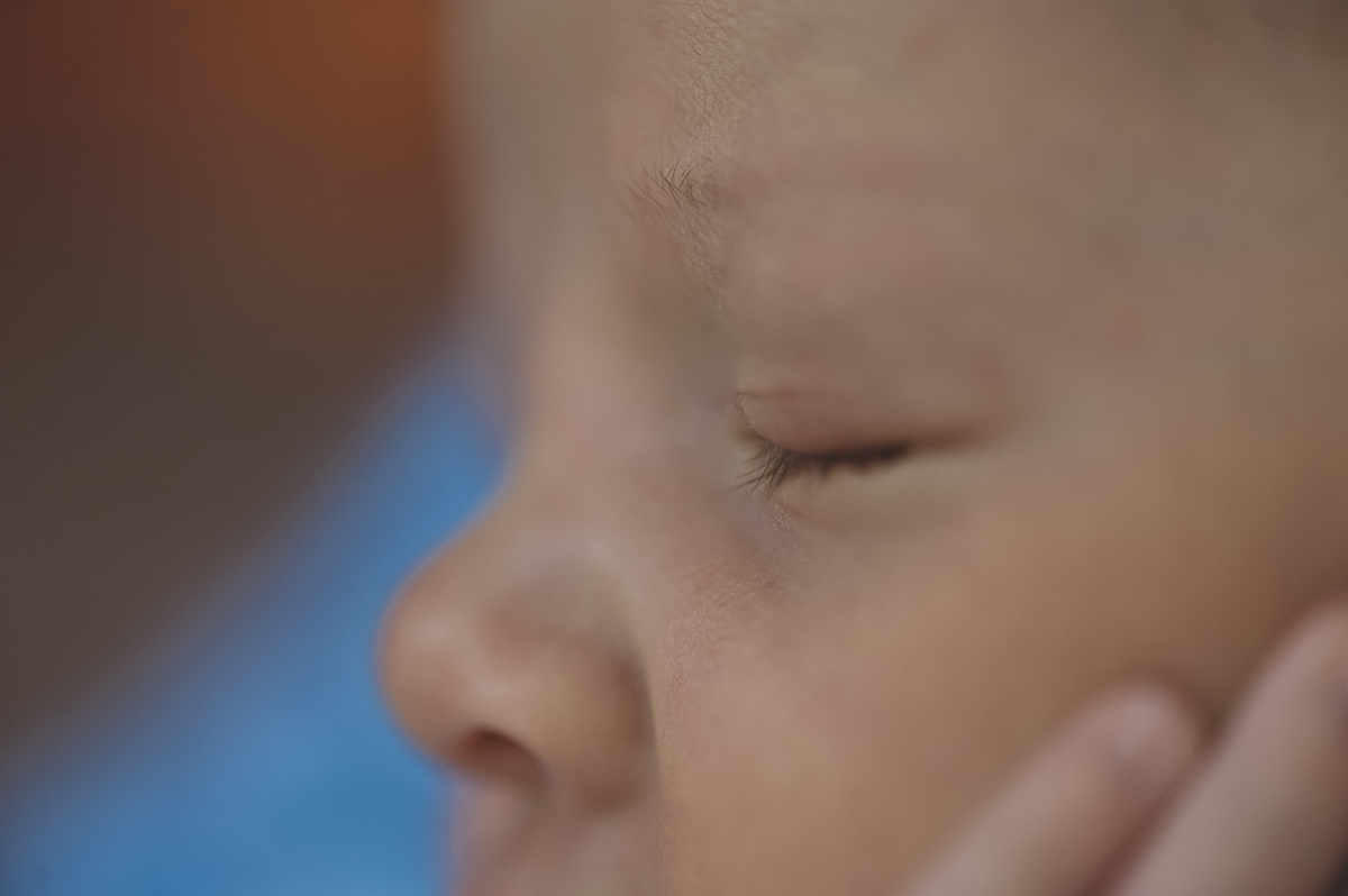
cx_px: 674
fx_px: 3928
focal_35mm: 105
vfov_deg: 13.0
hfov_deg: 19.5
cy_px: 448
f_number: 3.5
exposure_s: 1/200
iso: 400
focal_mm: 105
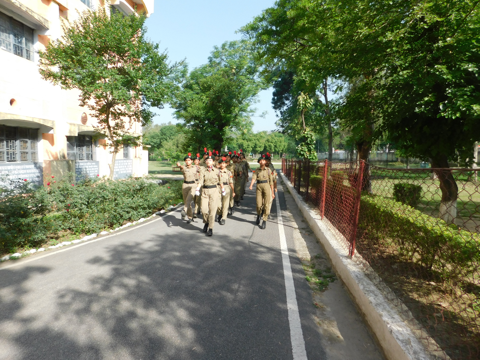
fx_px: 319
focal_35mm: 23
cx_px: 240
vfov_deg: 58.9
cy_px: 180
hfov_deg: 73.9
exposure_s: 1/640
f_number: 3
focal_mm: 4
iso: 125
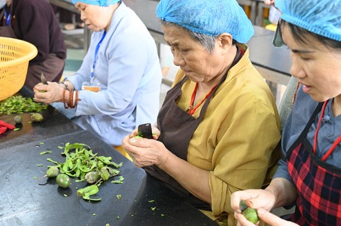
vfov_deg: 26.8
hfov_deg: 39.5
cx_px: 205
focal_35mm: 50
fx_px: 473
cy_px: 83
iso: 16000
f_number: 4
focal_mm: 38
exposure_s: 1/250
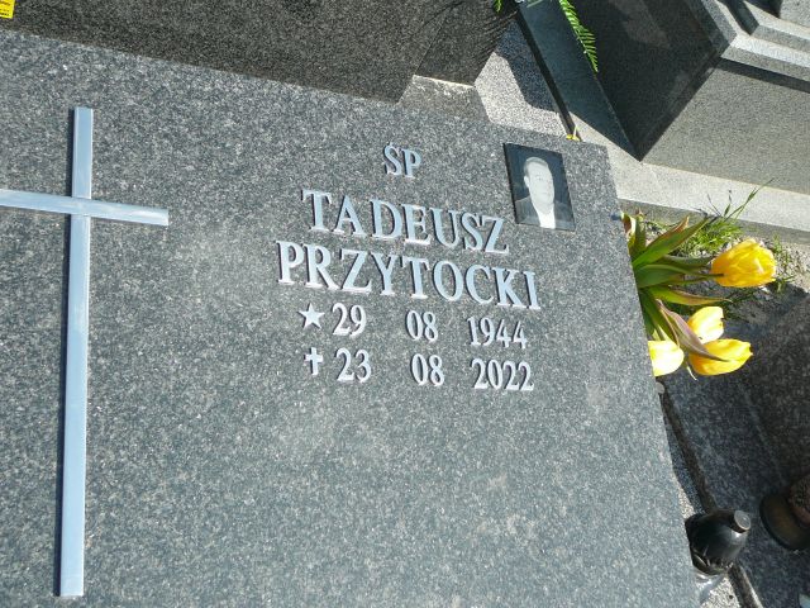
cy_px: 304
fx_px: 1006
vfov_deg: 33.6
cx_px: 405
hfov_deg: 43.9
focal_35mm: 43
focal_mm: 6.4
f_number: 3.2
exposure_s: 1/640
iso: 80
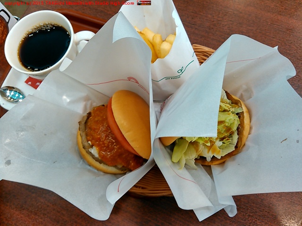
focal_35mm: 30
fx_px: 262
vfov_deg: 46.8
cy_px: 113
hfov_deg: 60.0
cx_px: 151
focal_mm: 4
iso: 100
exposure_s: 1/16.7
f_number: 2.4
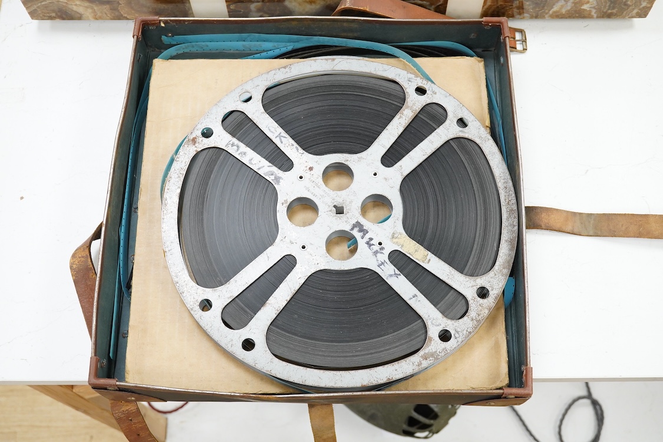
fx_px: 829
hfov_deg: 43.6
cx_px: 332
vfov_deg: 29.9
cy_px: 221
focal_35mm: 45
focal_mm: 30
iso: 2500
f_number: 8
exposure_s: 1/160
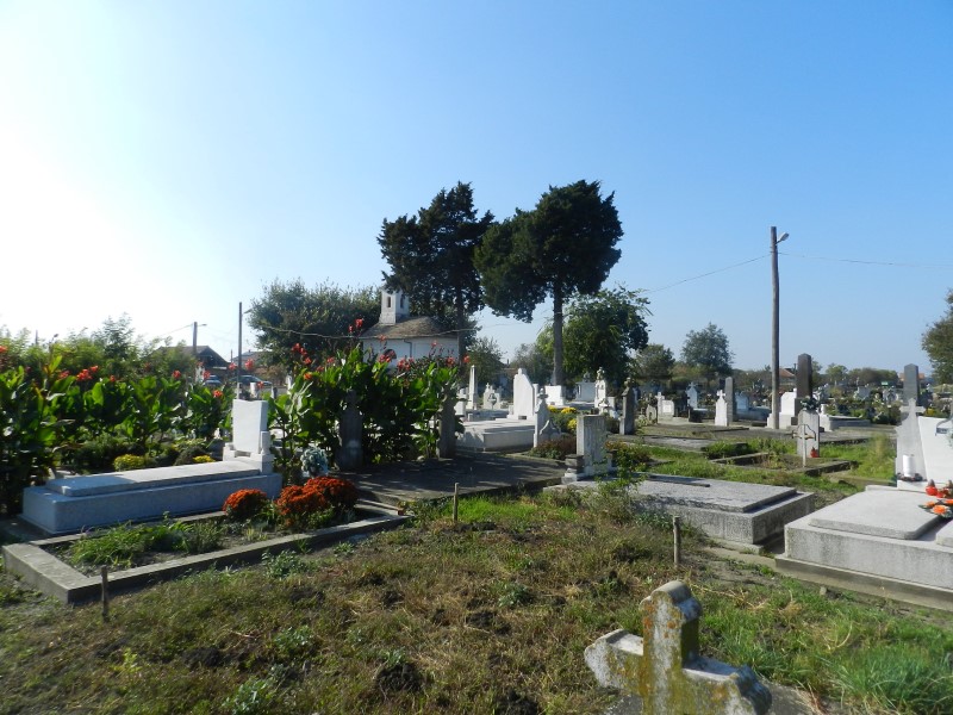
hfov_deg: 73.9
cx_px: 476
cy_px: 358
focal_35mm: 23
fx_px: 633
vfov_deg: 58.9
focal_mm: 4
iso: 160
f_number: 4.5
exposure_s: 1/800
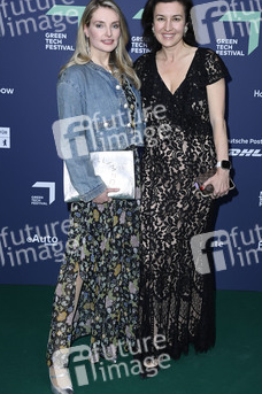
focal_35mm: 56
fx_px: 613
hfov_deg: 24.1
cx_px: 145
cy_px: 190
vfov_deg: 35.7
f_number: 6.3
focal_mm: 48
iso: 640
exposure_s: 1/250
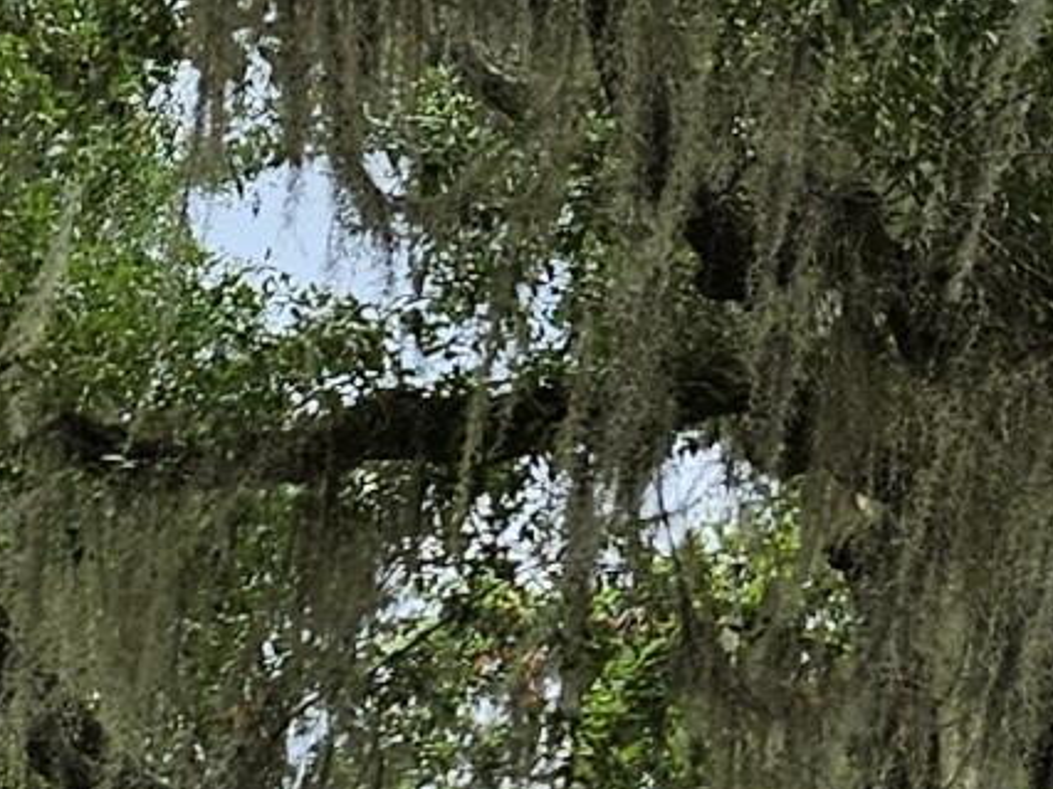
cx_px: -1038
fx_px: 4925
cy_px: 2144
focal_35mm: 162
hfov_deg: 11.1
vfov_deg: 8.1
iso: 25
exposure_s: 1/235
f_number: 1.8
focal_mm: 5.4
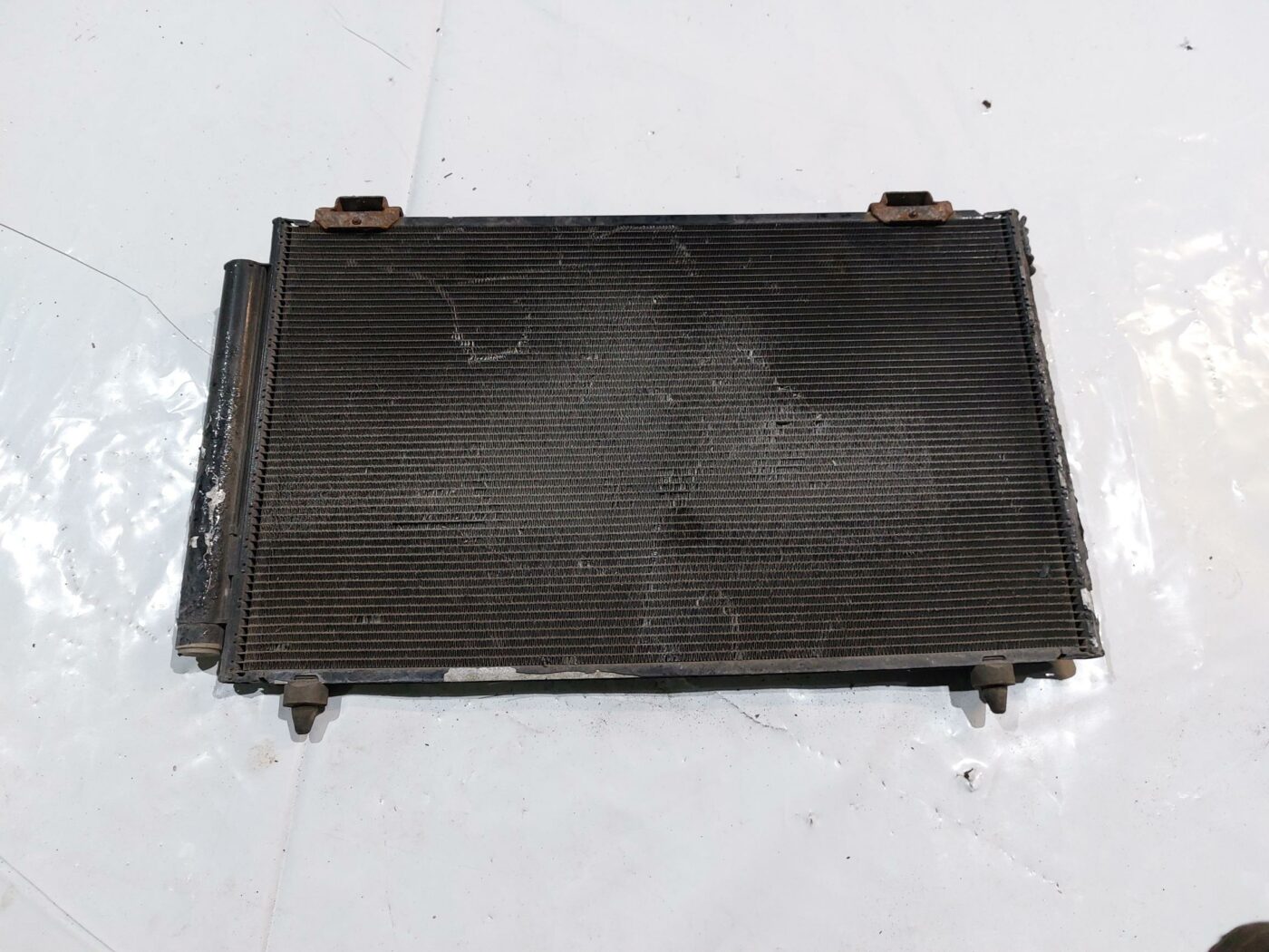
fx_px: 916
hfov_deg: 69.4
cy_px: 476
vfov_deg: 54.9
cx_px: 634
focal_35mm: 25
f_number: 1.8
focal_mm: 5.23
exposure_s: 1/50
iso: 200
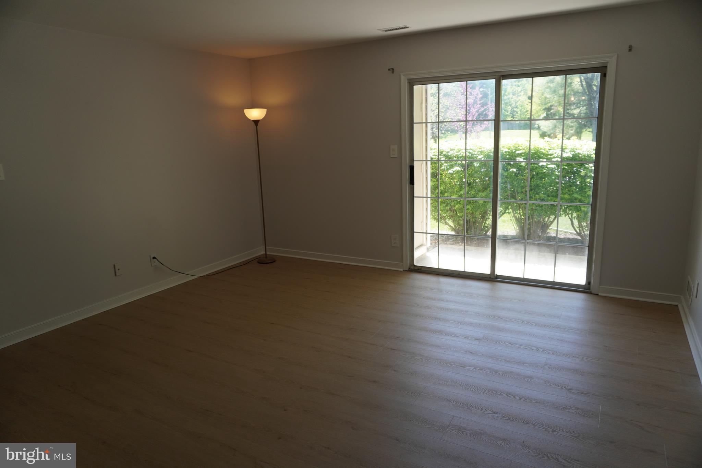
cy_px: 234
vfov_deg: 53.1
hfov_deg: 73.7
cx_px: 351
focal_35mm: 24
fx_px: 468
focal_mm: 16
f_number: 4
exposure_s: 1/160
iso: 200
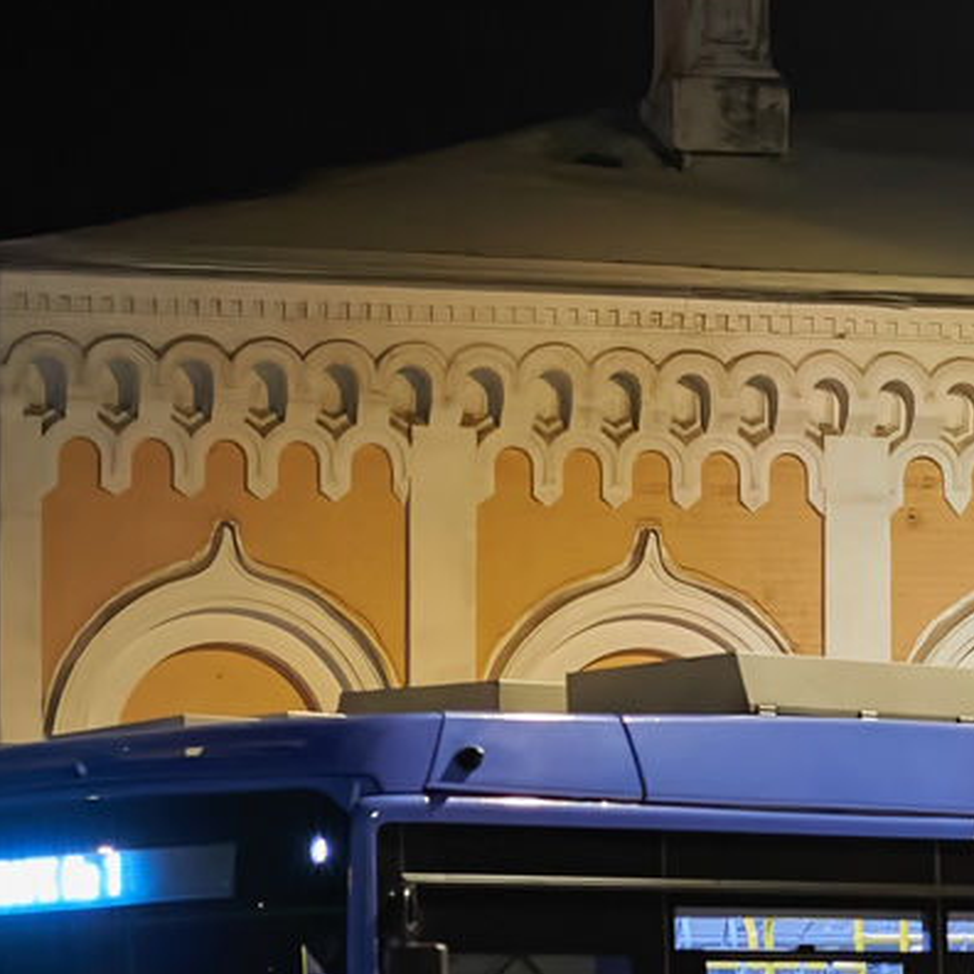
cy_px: 630
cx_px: 893
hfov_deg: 10.8
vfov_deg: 10.8
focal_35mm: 161
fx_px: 5125
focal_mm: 50
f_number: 2.8
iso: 6400
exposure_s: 1/200
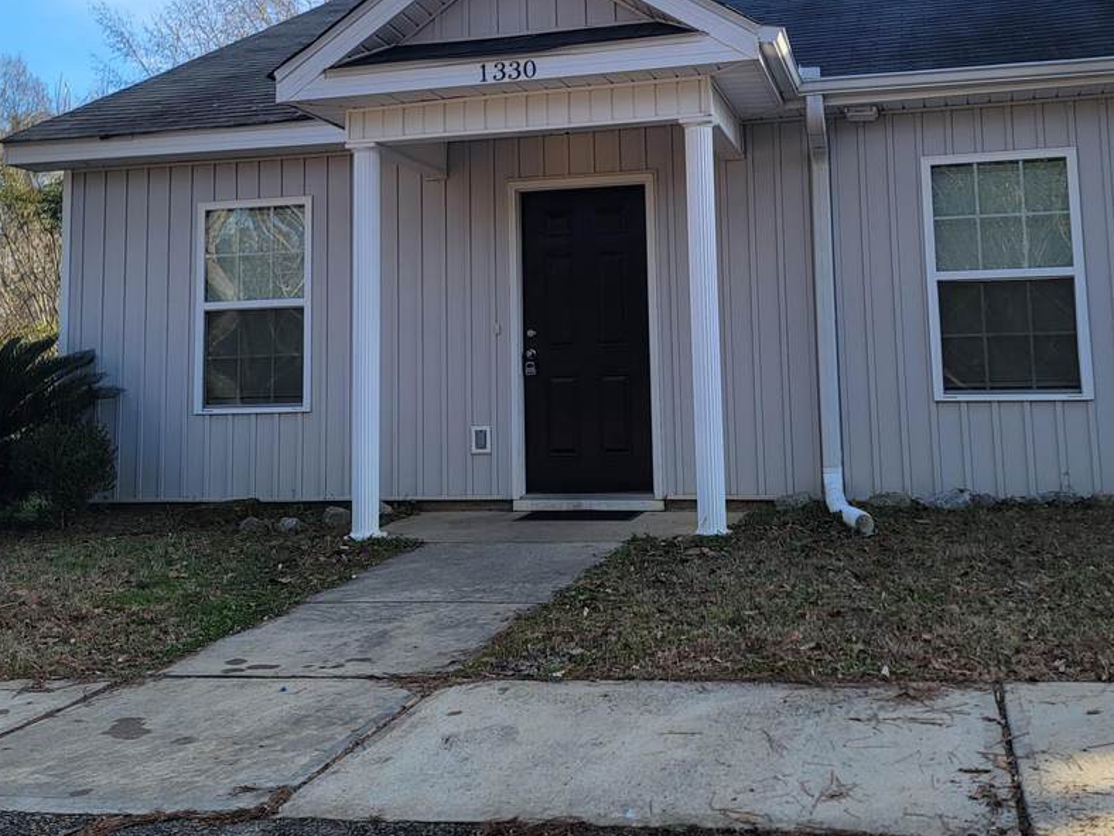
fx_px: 1255
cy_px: 240
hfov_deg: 47.9
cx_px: 573
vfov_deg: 36.2
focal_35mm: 39
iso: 16
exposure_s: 1/316
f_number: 1.8
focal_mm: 6.7
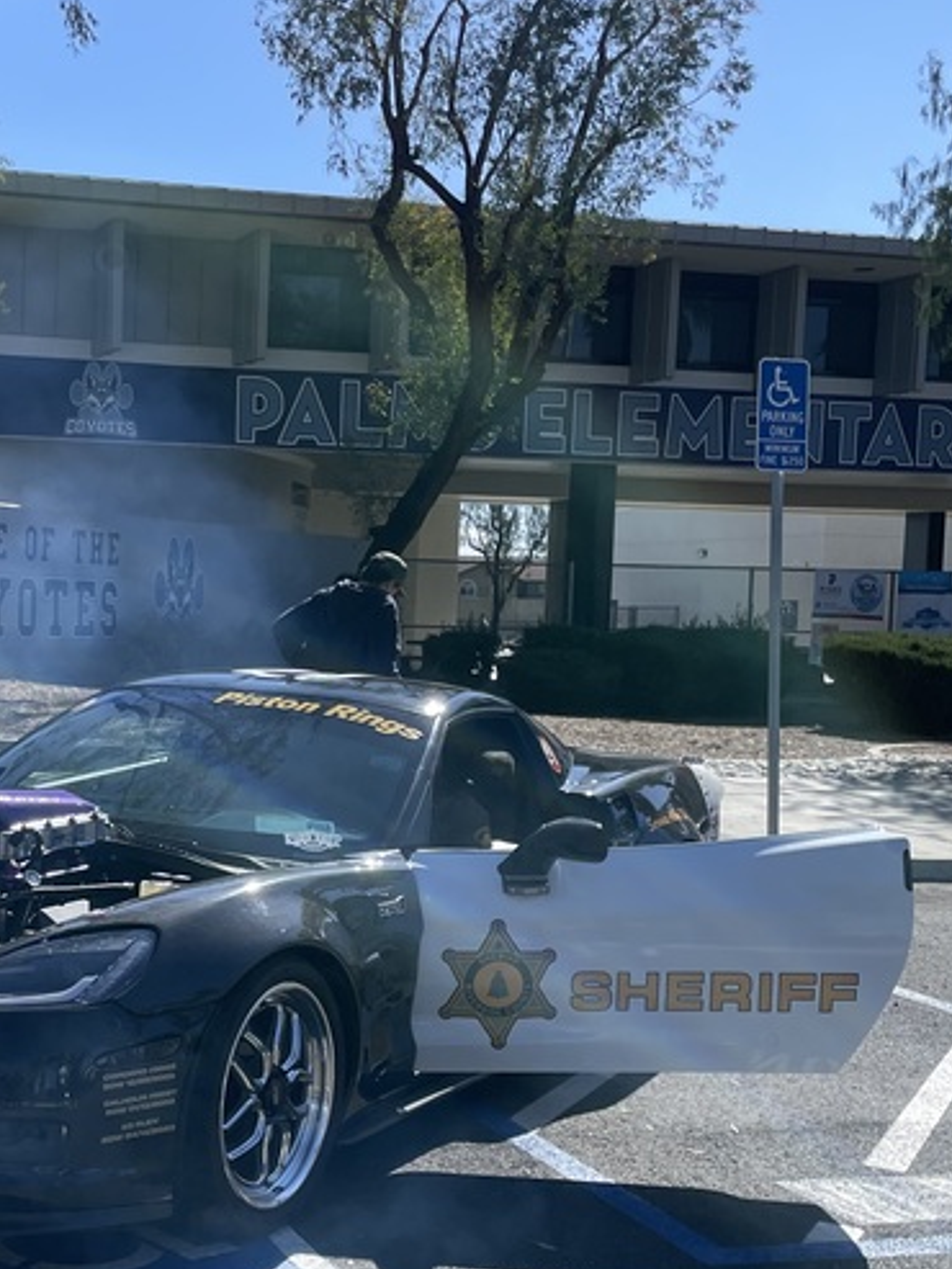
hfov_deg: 26.3
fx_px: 1979
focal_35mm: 54
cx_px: 121
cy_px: 806
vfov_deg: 35.3
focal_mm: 4.2
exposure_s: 1/2506
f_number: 1.6
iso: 32
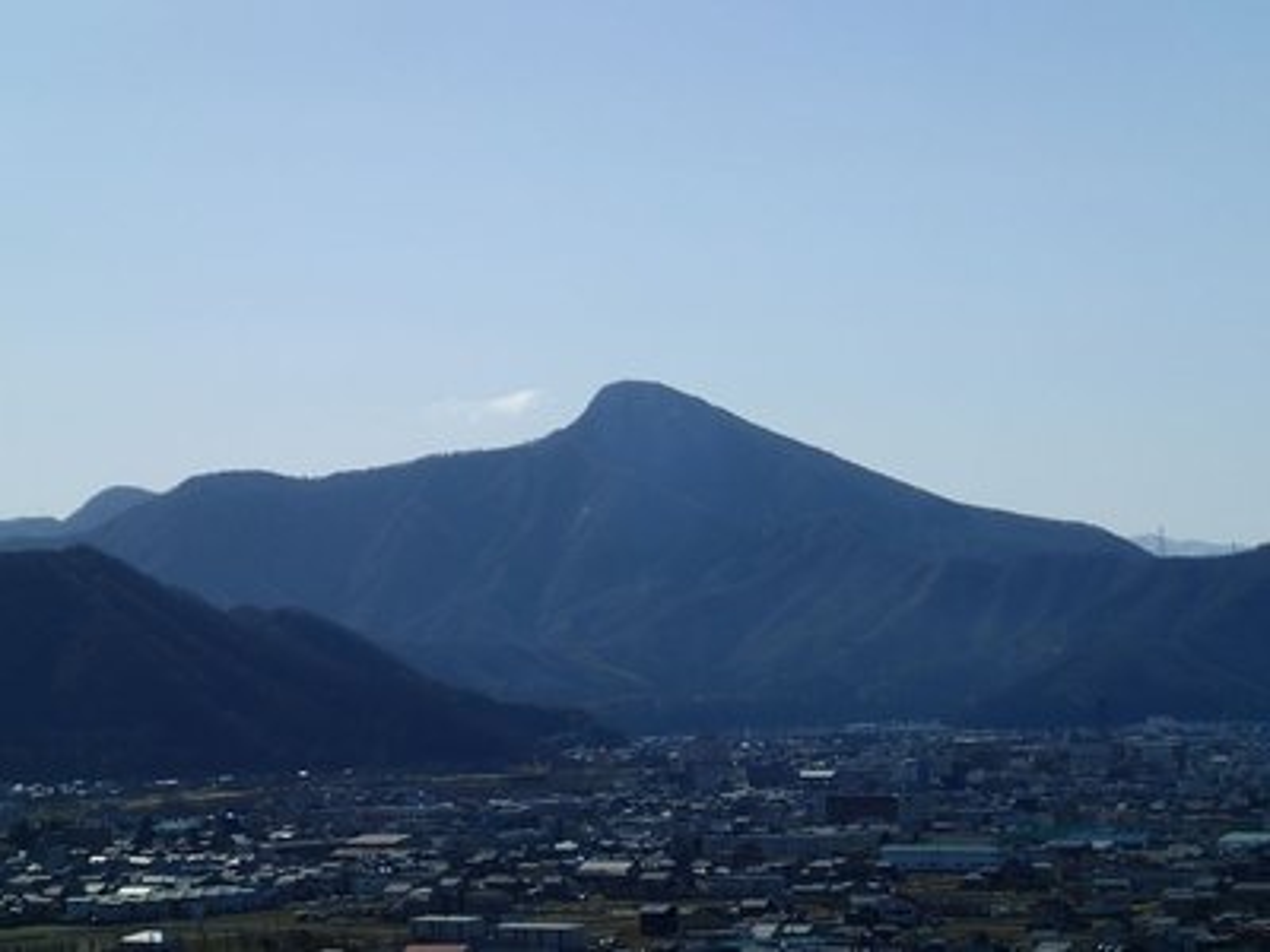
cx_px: 635
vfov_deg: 14.8
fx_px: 3669
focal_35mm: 100
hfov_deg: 19.6
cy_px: 476
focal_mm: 18
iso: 100
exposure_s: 1/800
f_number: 6.3
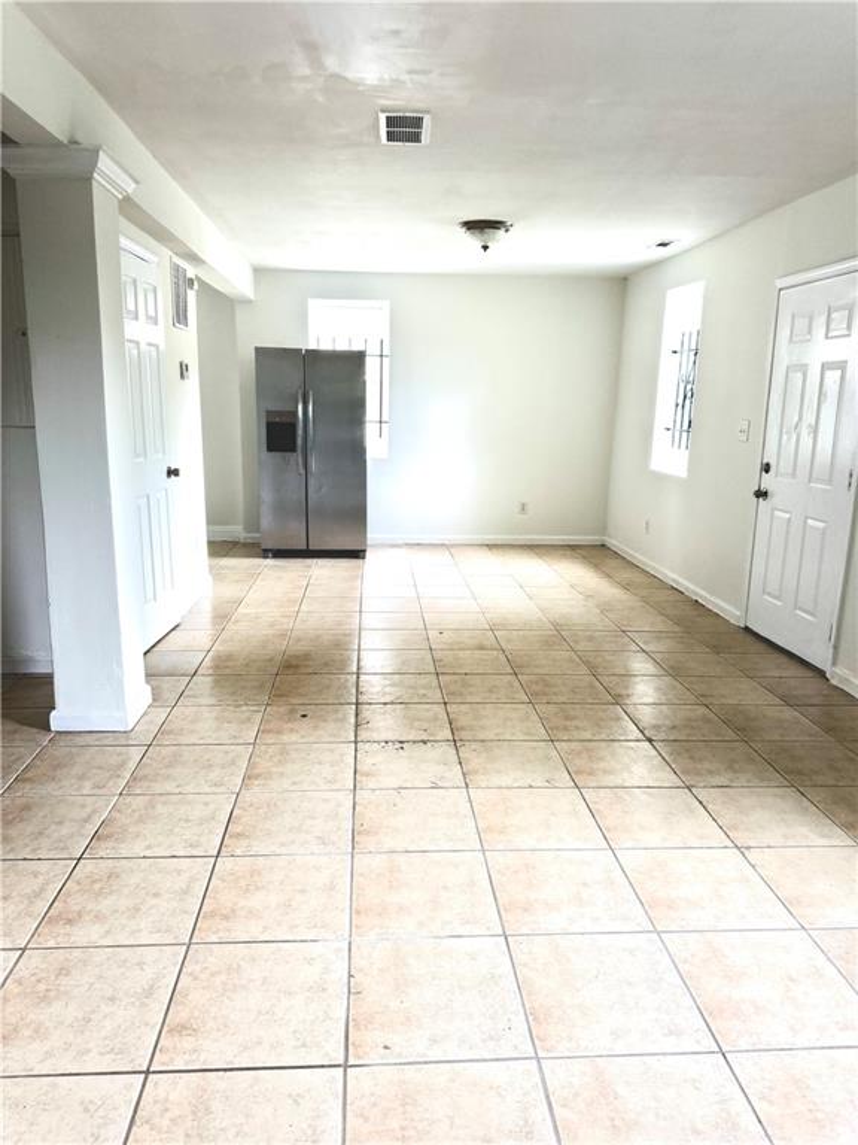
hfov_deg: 56.8
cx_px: 429
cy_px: 572
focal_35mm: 24
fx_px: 793
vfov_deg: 71.6
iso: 200
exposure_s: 1/138
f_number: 1.78
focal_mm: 6.76
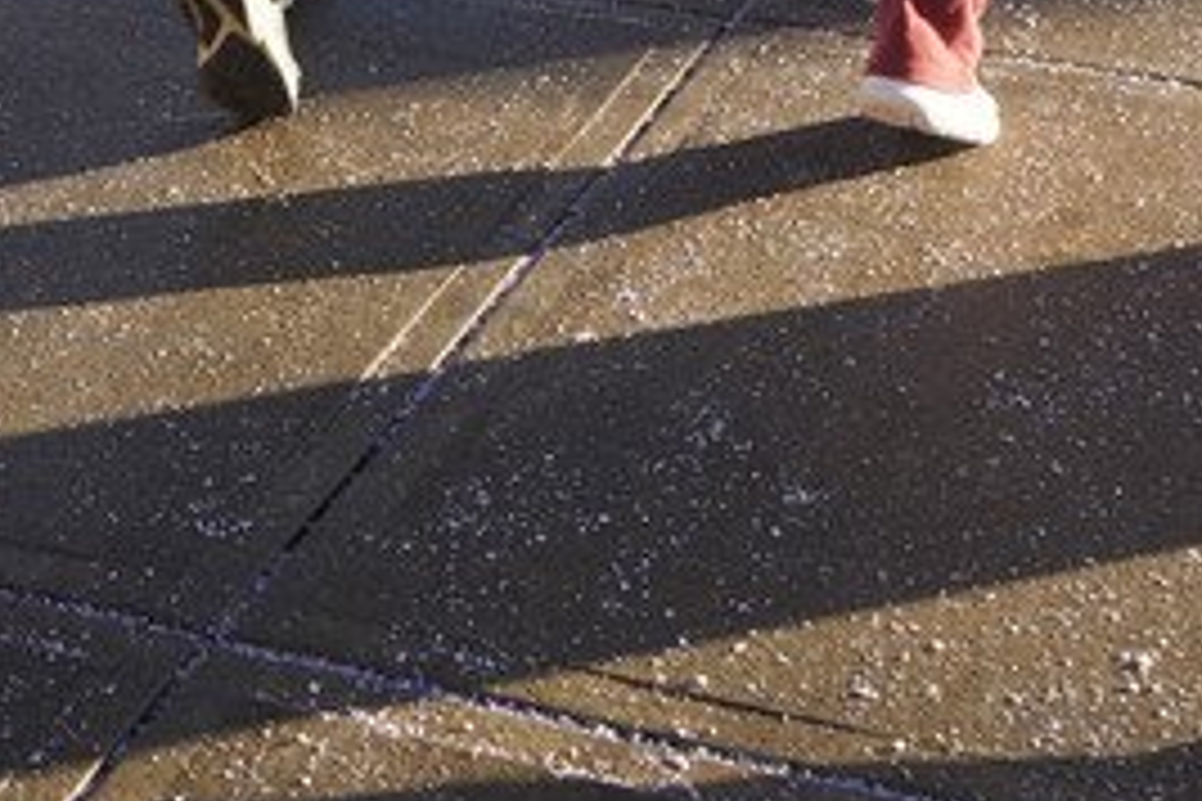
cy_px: -385
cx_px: 702
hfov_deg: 24.2
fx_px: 2804
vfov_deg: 15.1
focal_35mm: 84
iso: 100
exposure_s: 1/250
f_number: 4.5
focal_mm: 28
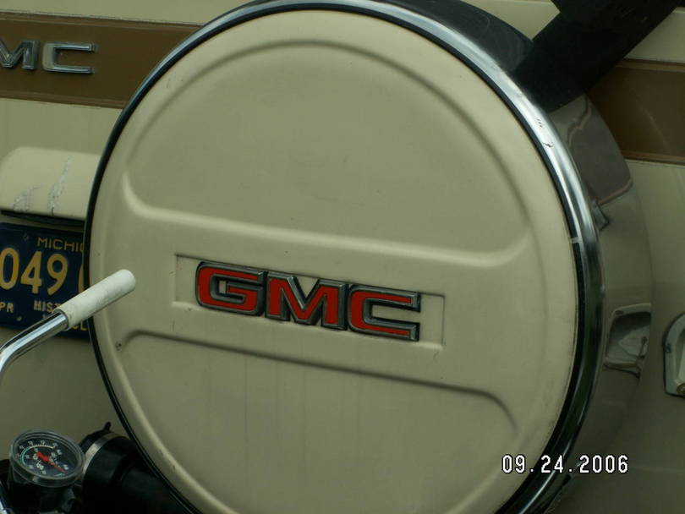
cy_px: 257
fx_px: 2276
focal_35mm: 115
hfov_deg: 17.1
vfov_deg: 12.9
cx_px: 342
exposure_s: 1/200
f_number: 8
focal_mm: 18.85
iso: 50
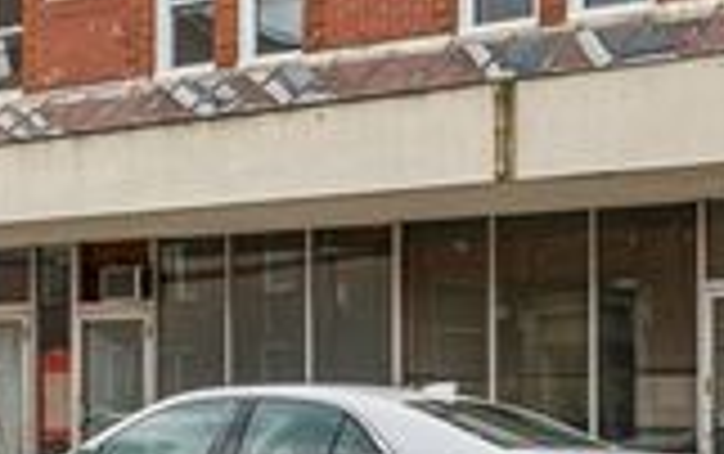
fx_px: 1501
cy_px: 97
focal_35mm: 76
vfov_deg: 17.1
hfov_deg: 27.1
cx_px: 310
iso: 50
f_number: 14
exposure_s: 1/20
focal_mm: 24
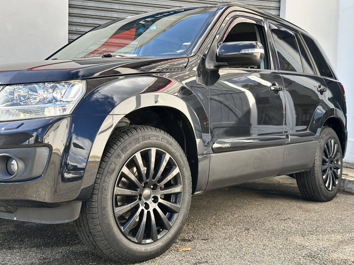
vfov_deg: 30.3
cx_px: 177
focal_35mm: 48
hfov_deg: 39.7
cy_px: 132
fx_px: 491
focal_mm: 6.86
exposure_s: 1/587
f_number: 1.78
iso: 64
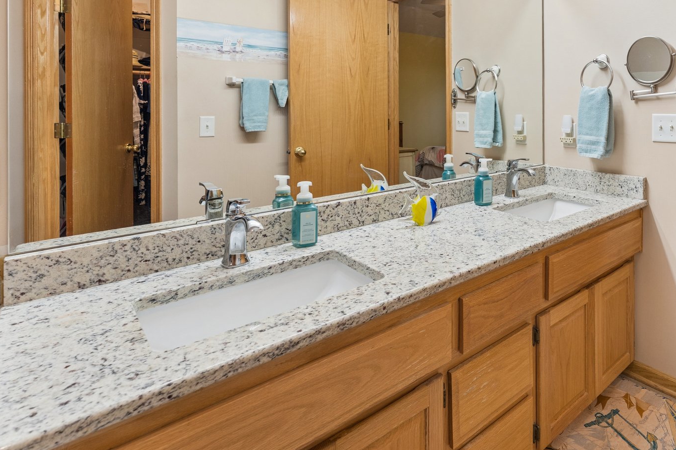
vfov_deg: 56.7
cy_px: 115
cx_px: 504
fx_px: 394
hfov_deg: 75.5
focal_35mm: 21
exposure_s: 1/30
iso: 500
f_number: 6.3
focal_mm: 14
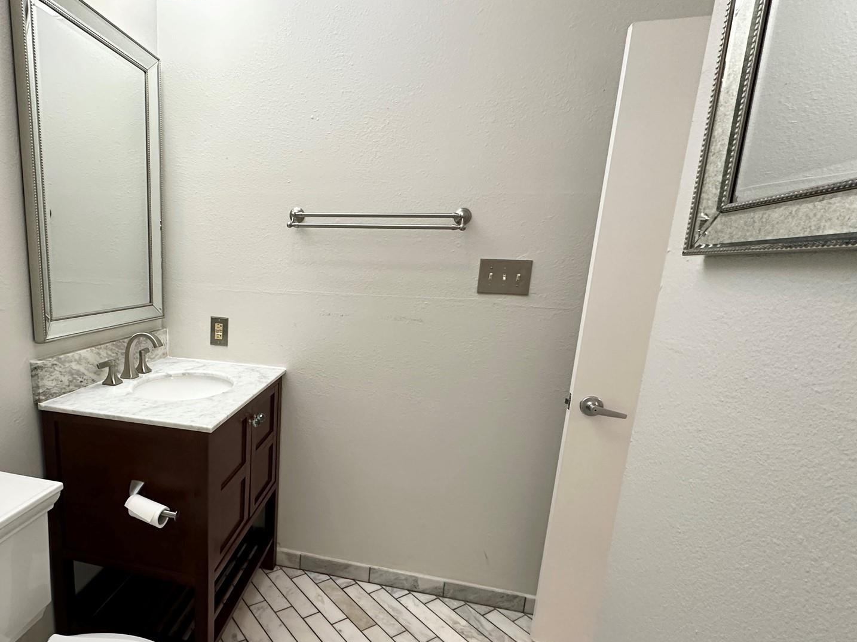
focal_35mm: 20
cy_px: 360
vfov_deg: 65.7
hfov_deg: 79.1
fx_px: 495
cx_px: 287
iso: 320
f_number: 2.2
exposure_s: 1/120
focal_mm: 2.22
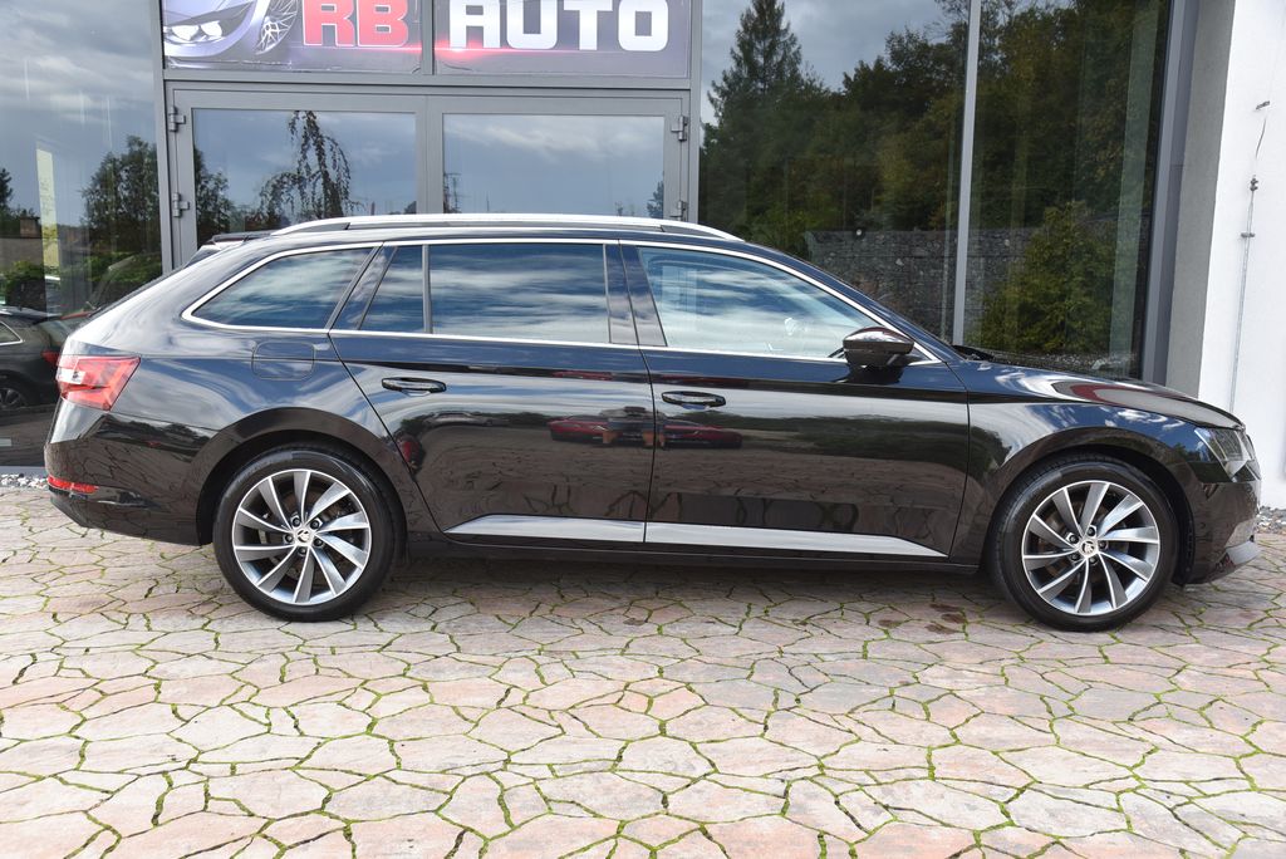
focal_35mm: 32
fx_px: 1144
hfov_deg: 58.7
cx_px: 643
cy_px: 430
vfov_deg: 41.2
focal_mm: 32
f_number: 6.3
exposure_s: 1/160
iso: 500
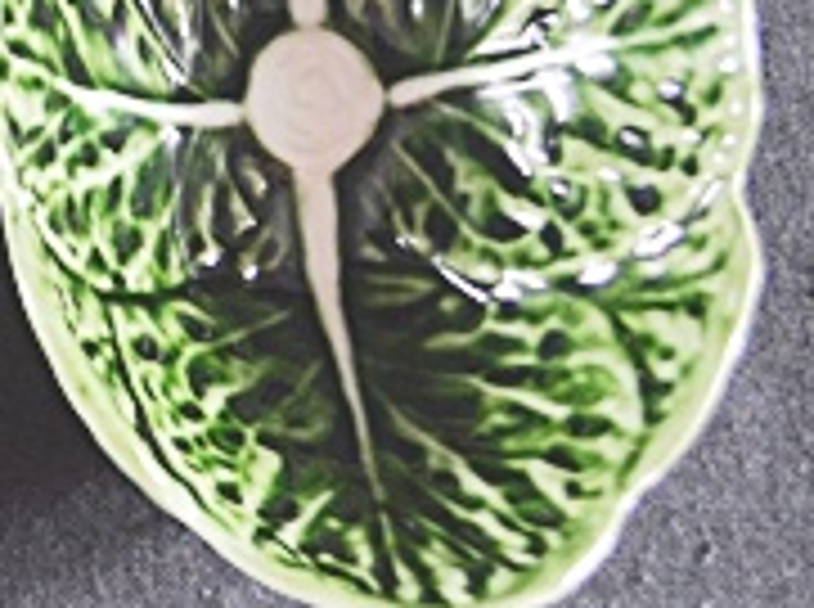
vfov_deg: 10.9
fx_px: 3145
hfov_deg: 13.5
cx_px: -549
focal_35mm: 134
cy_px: 20
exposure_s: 1/20
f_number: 4
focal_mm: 24
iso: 400
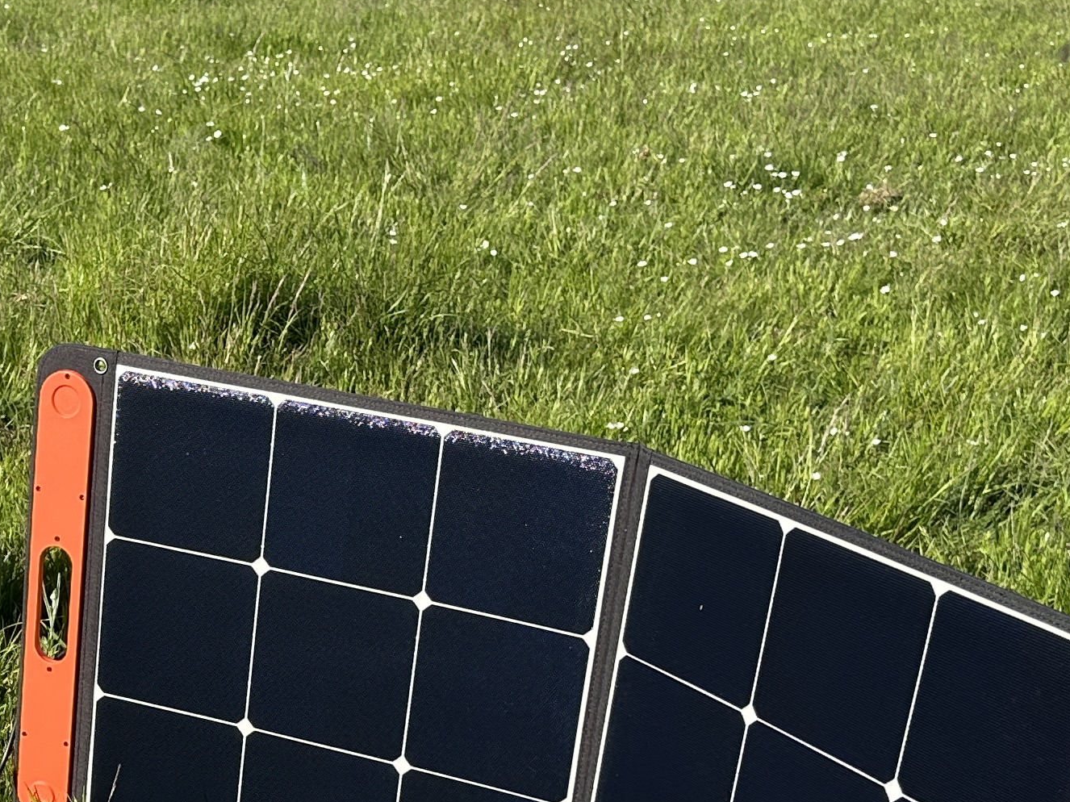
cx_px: 175
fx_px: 2256
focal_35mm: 73
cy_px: 709
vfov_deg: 19.8
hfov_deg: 26.1
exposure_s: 1/2110
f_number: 1.78
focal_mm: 6.86
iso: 80
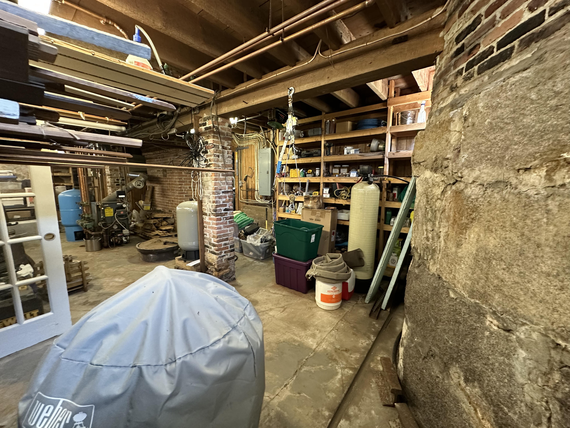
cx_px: 285
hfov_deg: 102.1
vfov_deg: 85.7
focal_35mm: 14
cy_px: 214
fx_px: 231
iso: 400
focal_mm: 2.22
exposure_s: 1/60
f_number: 2.2
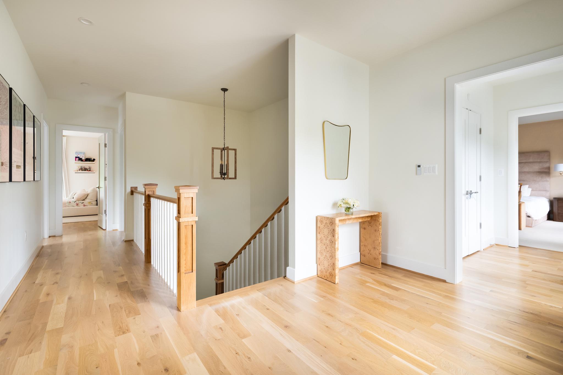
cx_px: 282
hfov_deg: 96.7
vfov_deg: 73.7
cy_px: 188
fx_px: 250
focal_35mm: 16
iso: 800
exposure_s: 1/100
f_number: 10
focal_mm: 16
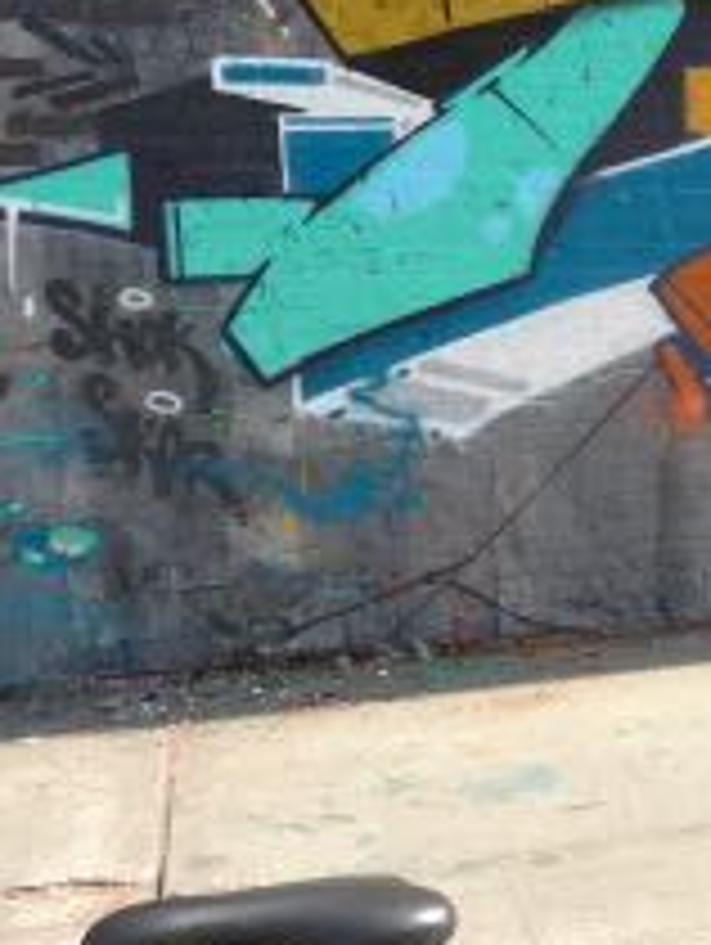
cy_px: 151
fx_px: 1886
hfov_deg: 18.9
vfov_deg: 27.4
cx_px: 1048
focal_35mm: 69
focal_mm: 6
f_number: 2.8
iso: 80
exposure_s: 1/500
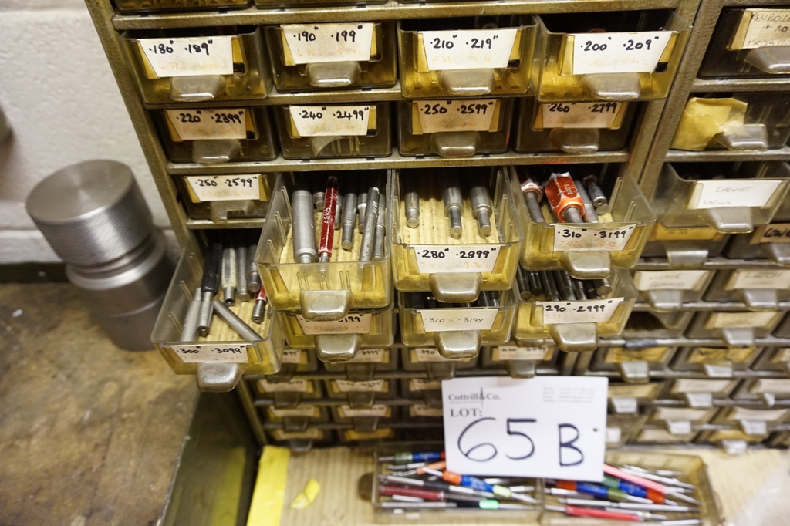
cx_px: 395
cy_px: 263
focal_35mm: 24
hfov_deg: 73.8
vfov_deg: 53.1
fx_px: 526
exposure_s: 1/60
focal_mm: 16
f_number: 3.5
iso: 2000
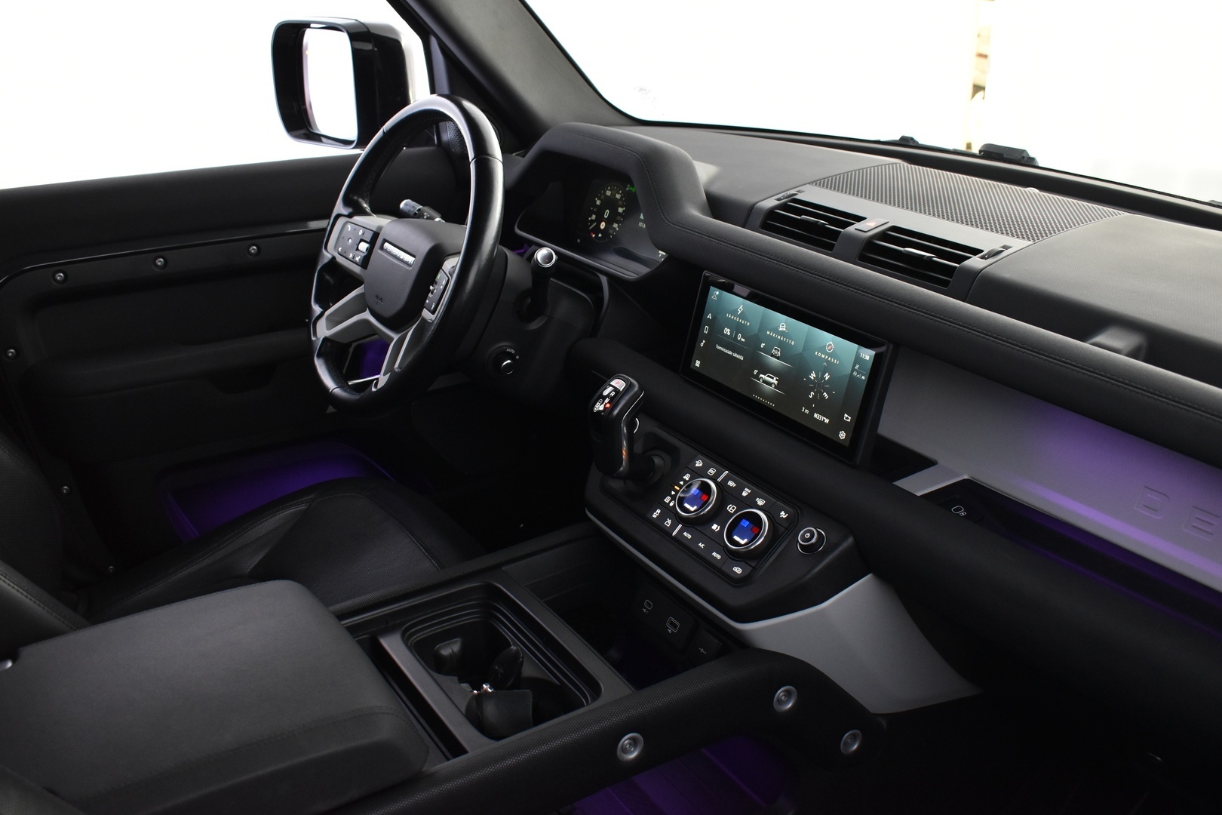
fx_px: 1120
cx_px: 611
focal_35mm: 33
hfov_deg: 57.2
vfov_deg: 40.0
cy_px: 408
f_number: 5
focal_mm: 22
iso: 1250
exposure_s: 1/8
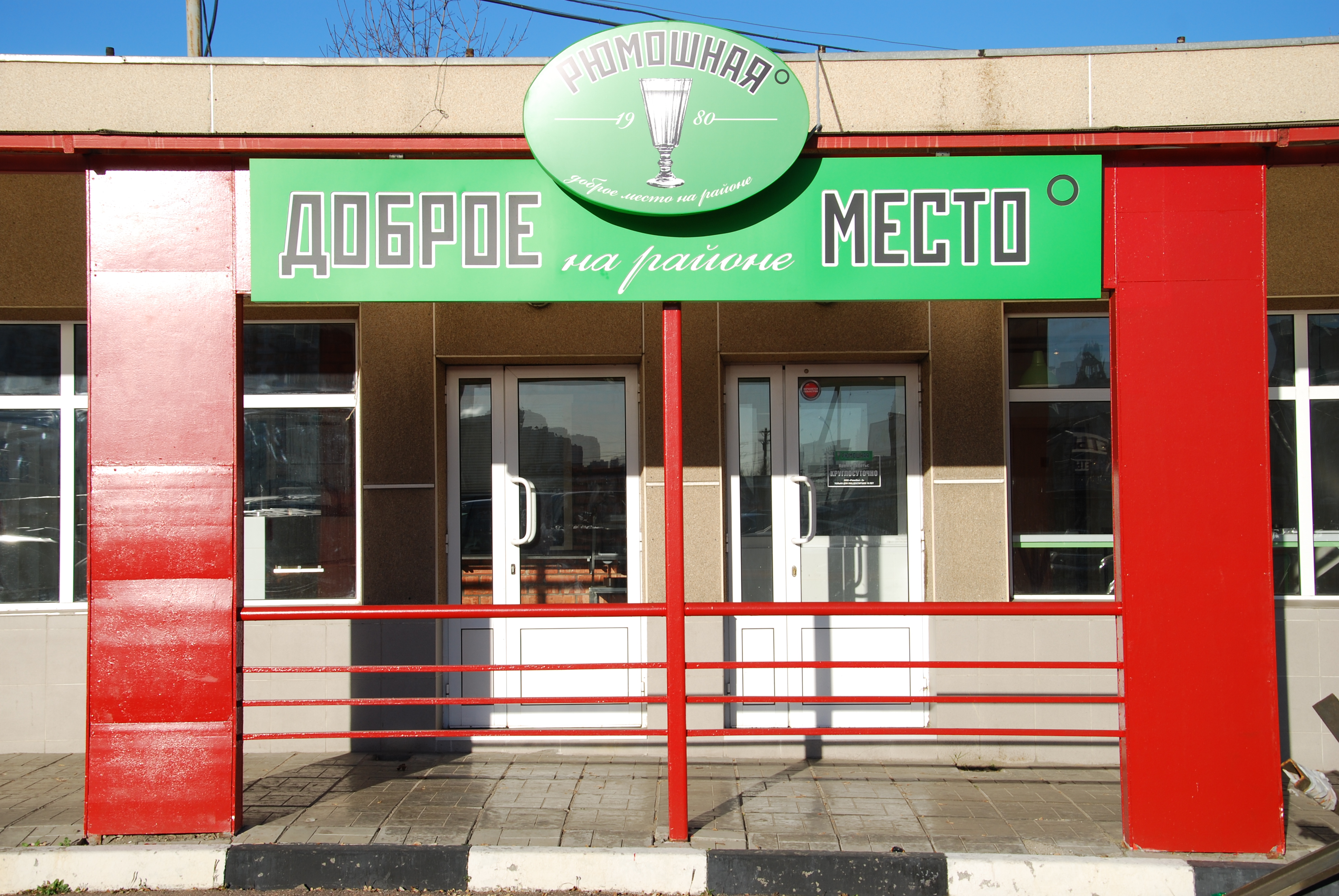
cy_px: 448
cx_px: 670
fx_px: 1899
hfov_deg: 38.8
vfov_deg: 26.6
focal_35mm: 51
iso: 100
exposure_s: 1/320
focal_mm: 34
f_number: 9
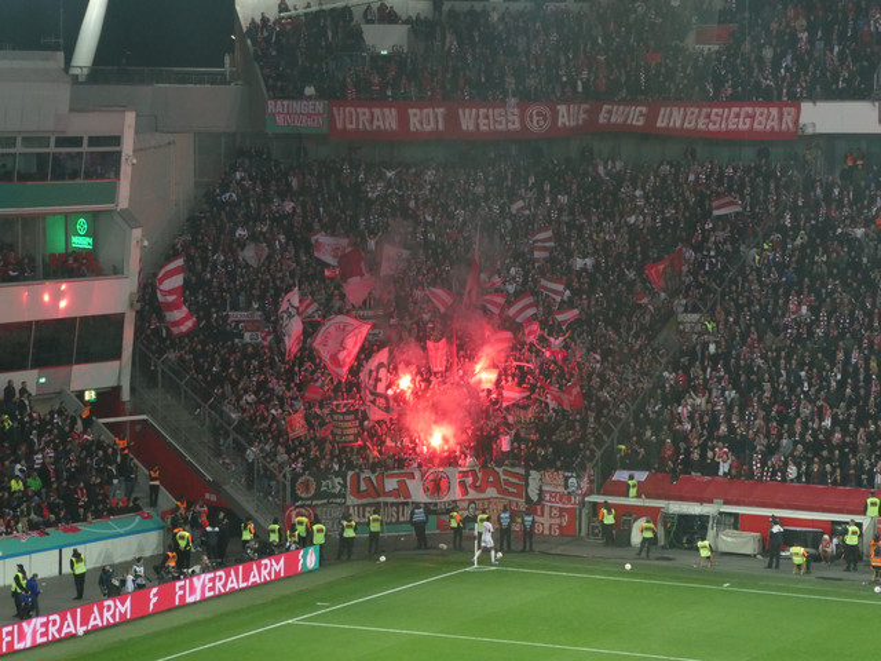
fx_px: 2927
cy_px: 330
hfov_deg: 17.1
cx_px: 440
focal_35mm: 115
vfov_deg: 12.9
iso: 400
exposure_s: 1/80
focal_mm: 20.6
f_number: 5.1
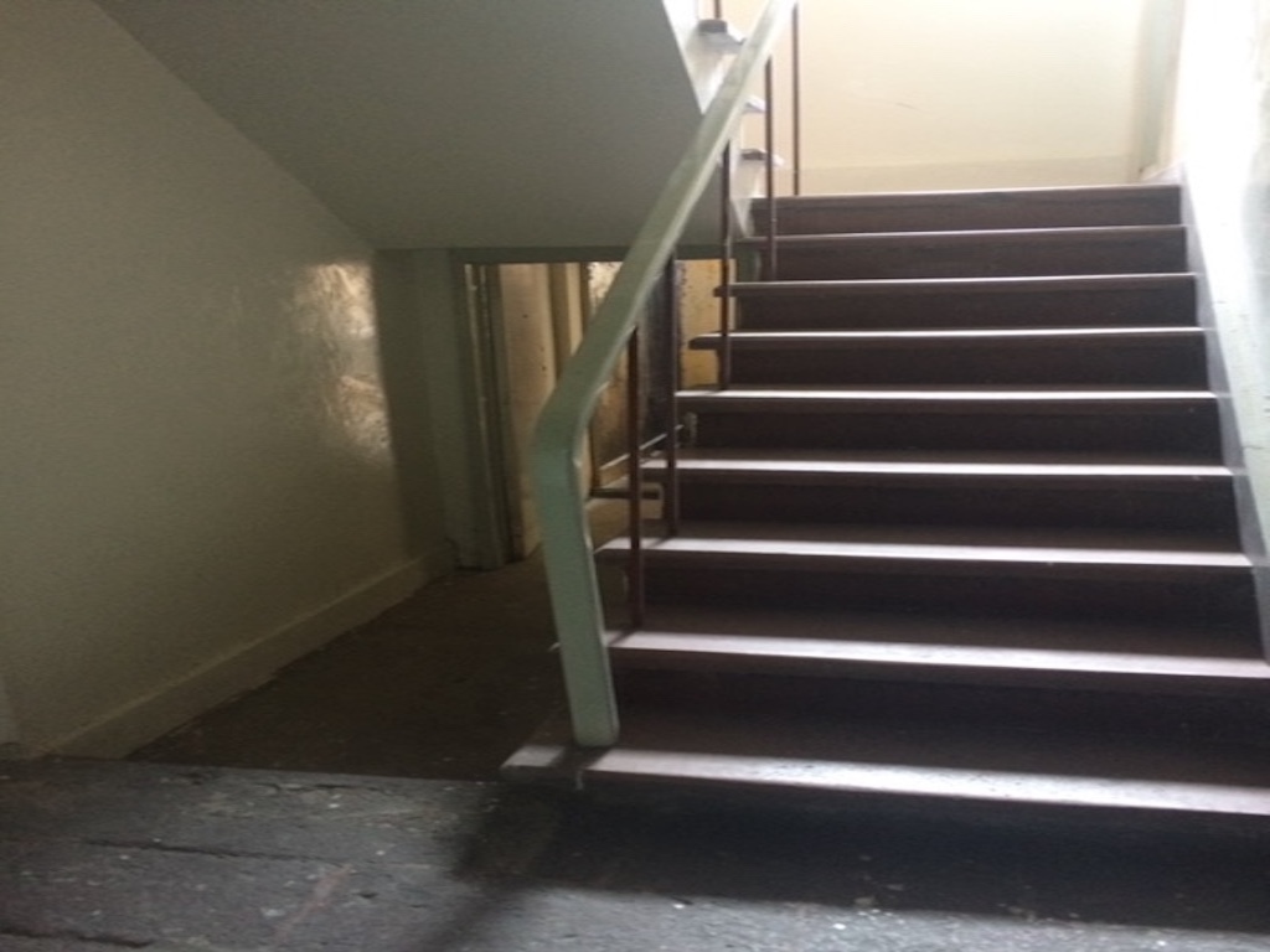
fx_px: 1064
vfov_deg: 48.2
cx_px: 635
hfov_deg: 61.7
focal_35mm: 29
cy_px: 476
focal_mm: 4.15
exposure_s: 1/24
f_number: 2.2
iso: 320
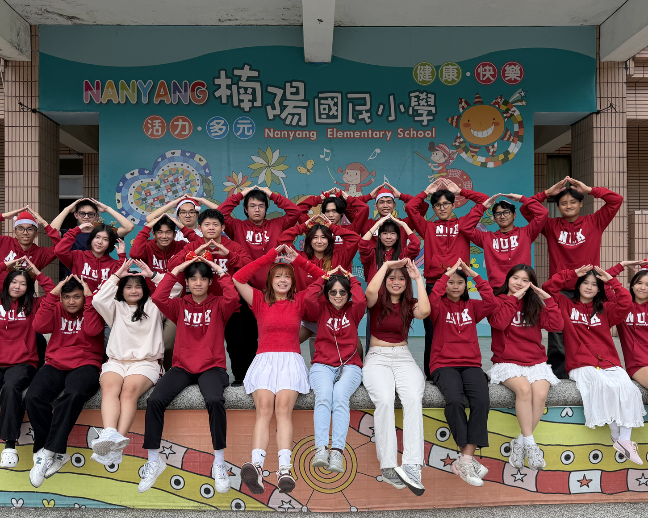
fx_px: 595
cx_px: 323
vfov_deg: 47.1
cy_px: 278
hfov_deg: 57.2
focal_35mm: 31
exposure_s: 1/750
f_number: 1.78
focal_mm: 6.76
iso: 80
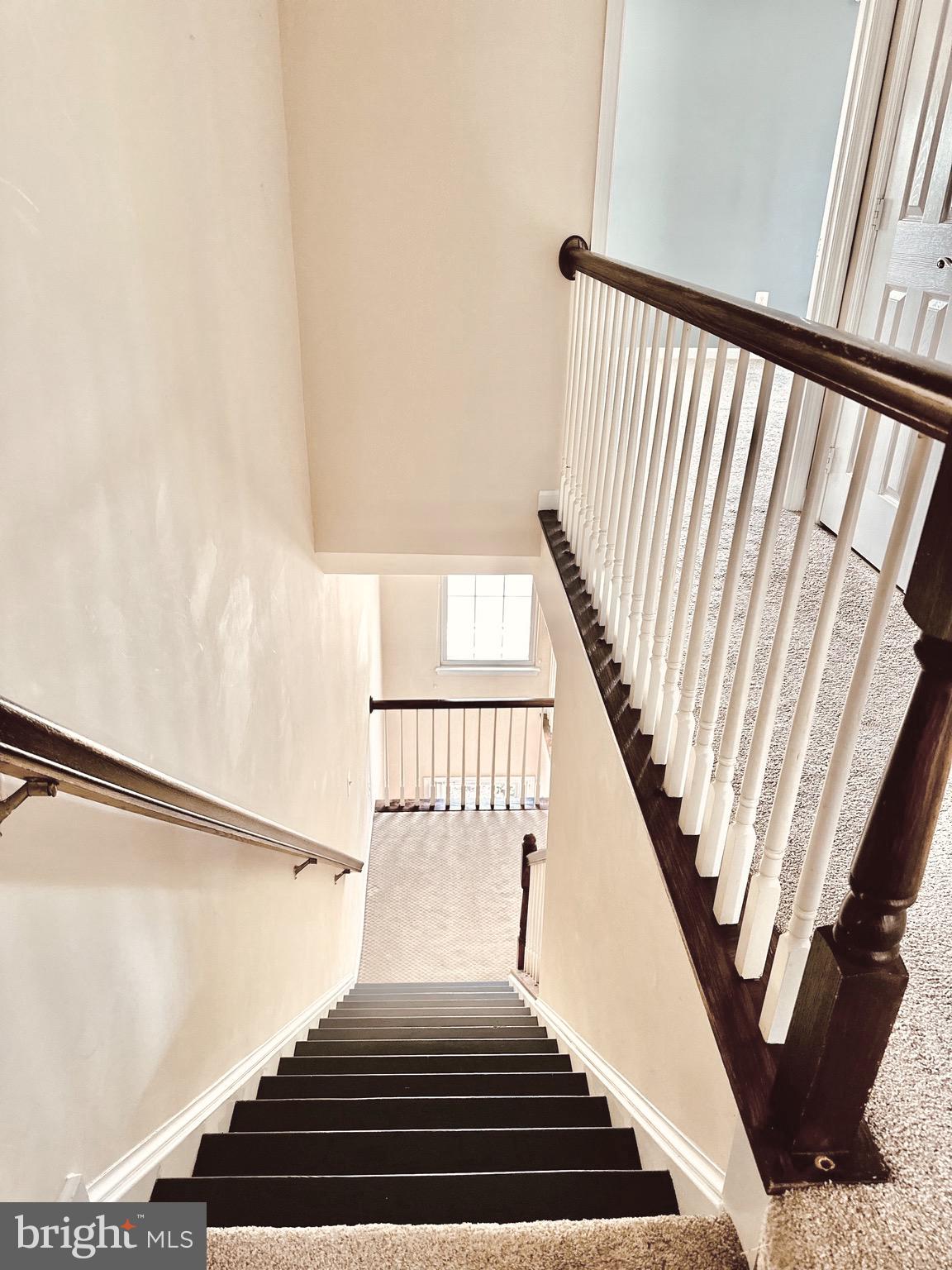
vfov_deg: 71.6
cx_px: 476
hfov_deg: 56.8
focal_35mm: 24
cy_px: 635
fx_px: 880
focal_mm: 6.86
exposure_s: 1/60
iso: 320
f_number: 1.78
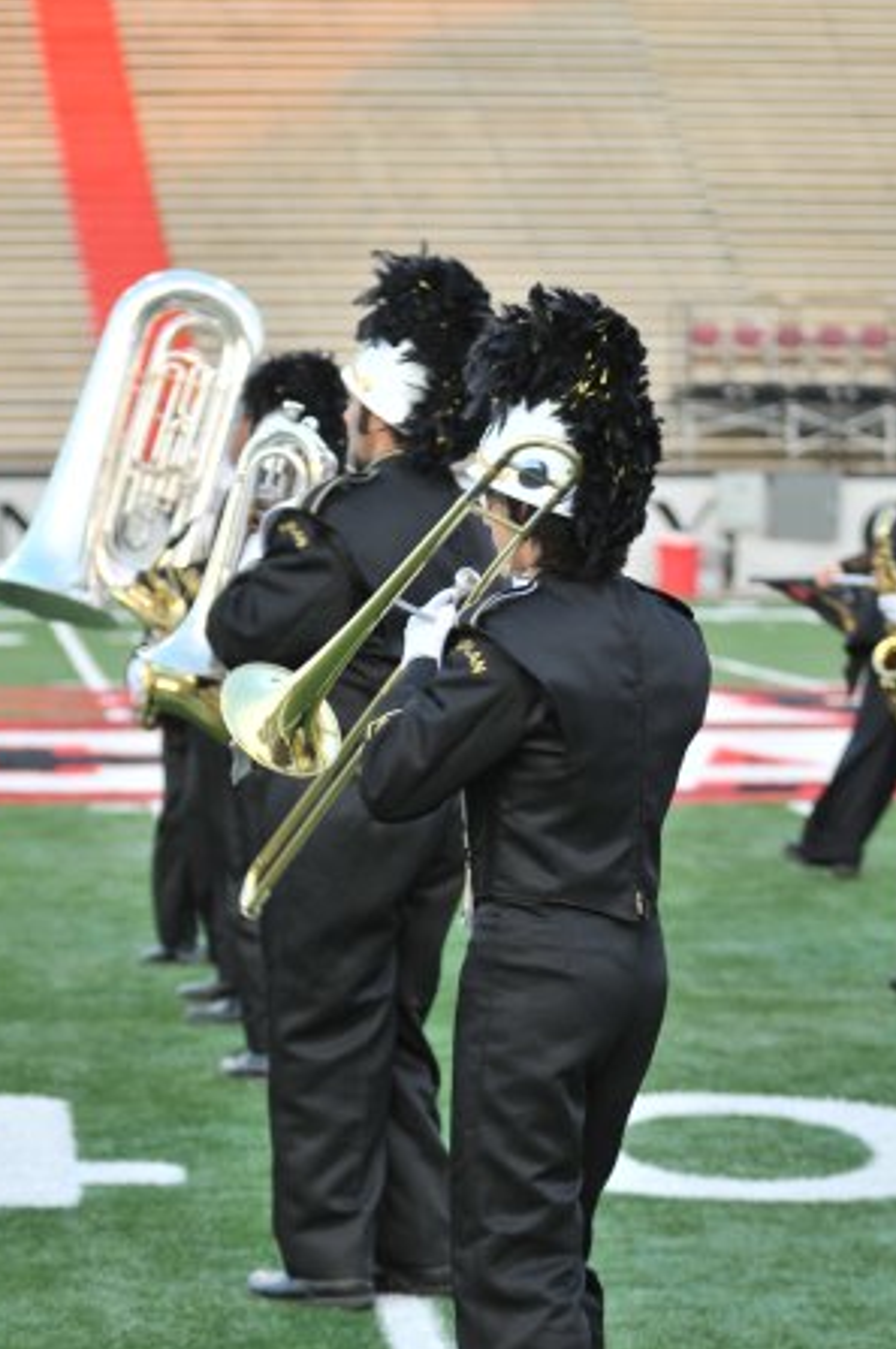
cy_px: 788
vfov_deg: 14.6
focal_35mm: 141
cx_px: 318
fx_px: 5276
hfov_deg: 9.7
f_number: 2.8
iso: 200
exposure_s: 1/200
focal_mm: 70
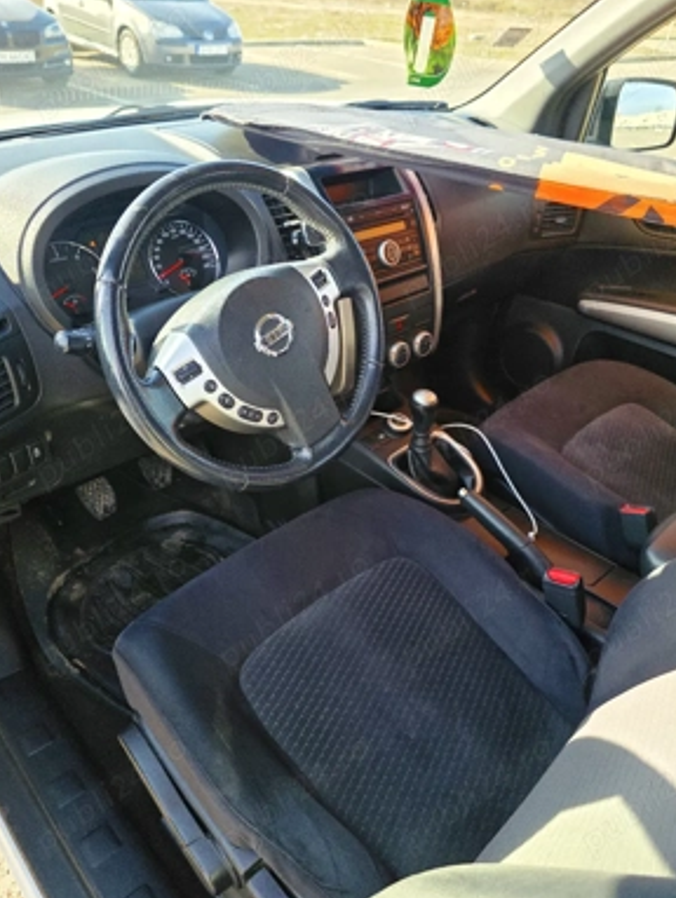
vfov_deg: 71.5
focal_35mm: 24
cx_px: 340
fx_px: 624
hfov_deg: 56.9
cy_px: 457
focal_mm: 6.3
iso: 64
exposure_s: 1/370
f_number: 1.7
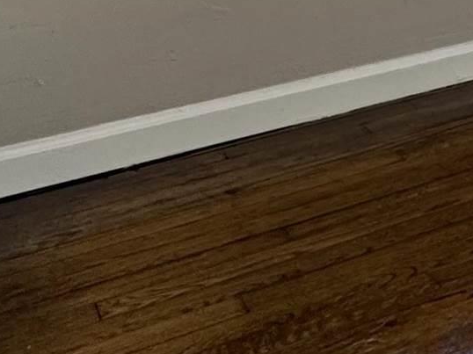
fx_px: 1093
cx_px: 1142
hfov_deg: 14.8
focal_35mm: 80
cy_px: -231
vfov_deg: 16.2
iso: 40
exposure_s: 1/231
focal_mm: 2.22
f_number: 2.2
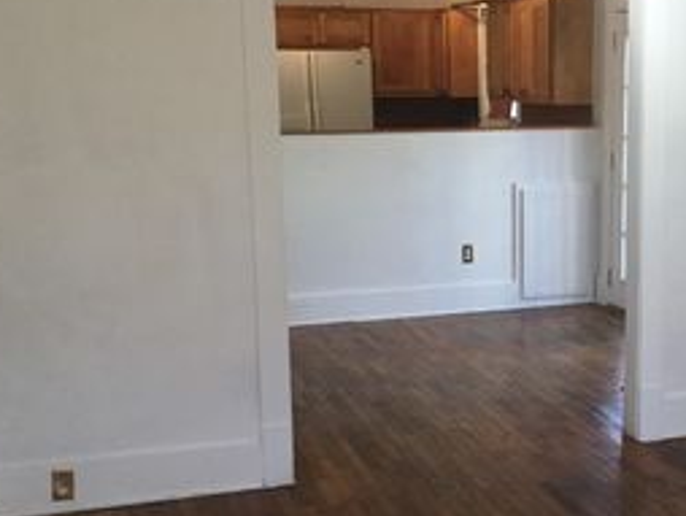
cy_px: 293
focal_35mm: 61
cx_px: 548
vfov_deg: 24.0
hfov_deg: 30.9
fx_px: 1210
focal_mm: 3.3
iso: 32
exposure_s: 1/40
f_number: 2.4
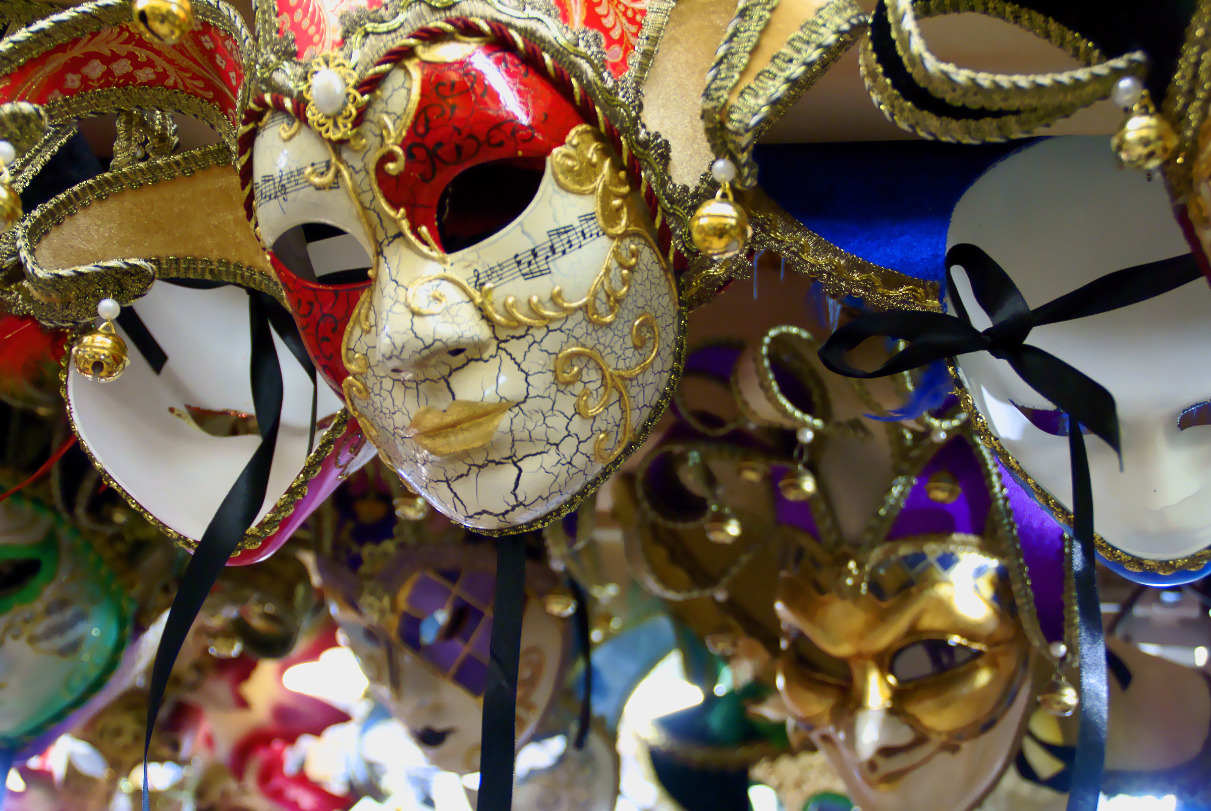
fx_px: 1768
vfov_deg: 25.8
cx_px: 606
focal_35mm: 52
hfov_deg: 37.8
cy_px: 406
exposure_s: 1/50
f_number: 4.5
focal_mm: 35
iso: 400
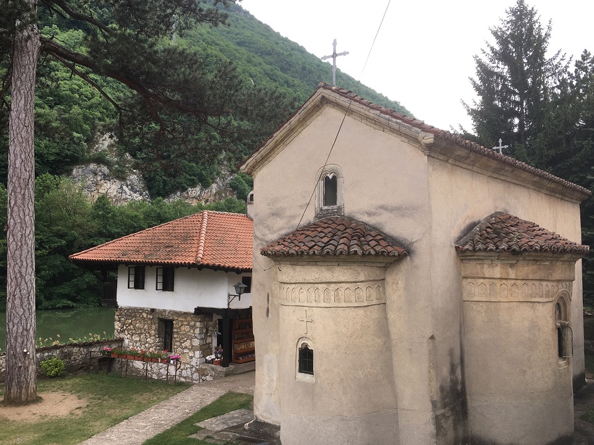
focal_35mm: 31
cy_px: 229
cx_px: 307
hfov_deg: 58.4
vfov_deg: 45.4
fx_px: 532
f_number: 2.2
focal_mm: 4.15
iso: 25
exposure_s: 1/466
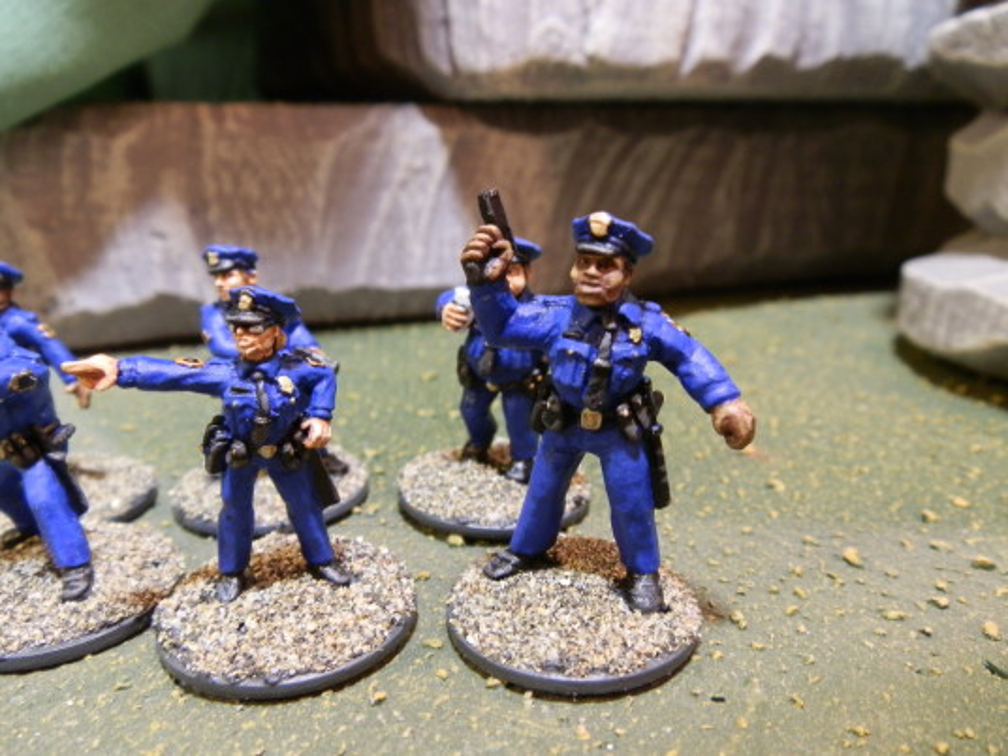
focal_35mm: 28
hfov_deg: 63.4
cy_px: 378
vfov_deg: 49.7
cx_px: 504
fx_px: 815
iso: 200
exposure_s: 1/8
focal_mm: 5
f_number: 3.1
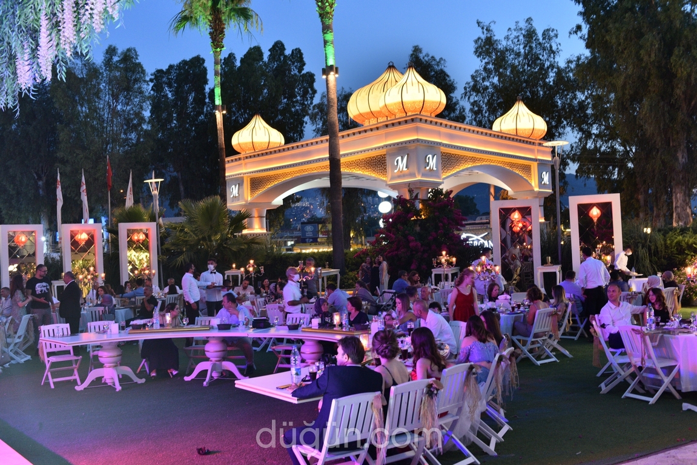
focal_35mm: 40
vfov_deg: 33.4
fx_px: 775
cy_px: 232
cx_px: 348
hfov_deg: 48.4
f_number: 5
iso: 1000
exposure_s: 1/20
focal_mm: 40
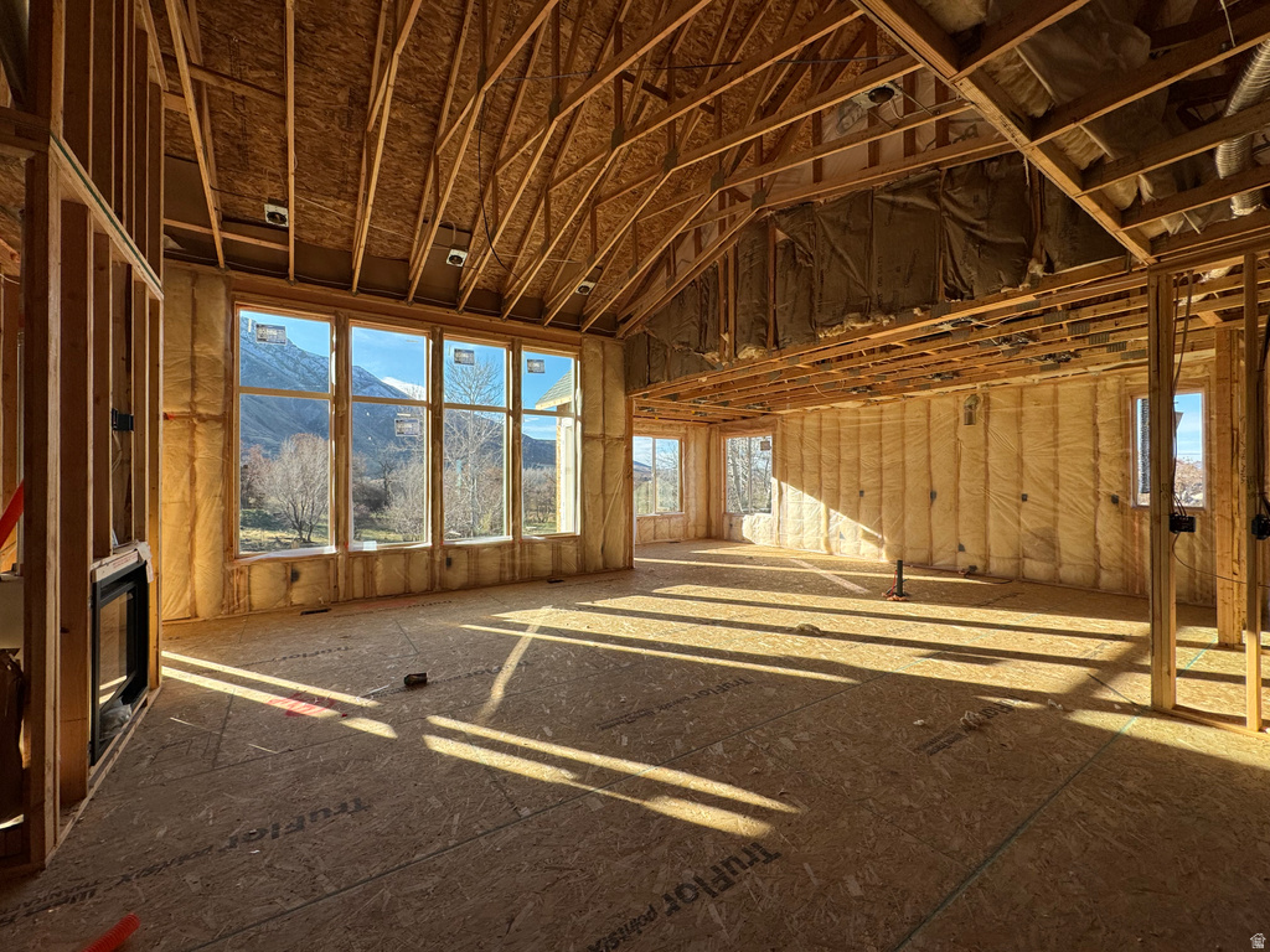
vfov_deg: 85.7
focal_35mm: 14
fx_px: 514
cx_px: 635
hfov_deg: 102.1
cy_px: 476
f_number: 2.2
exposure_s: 1/508
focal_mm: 2.22
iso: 40
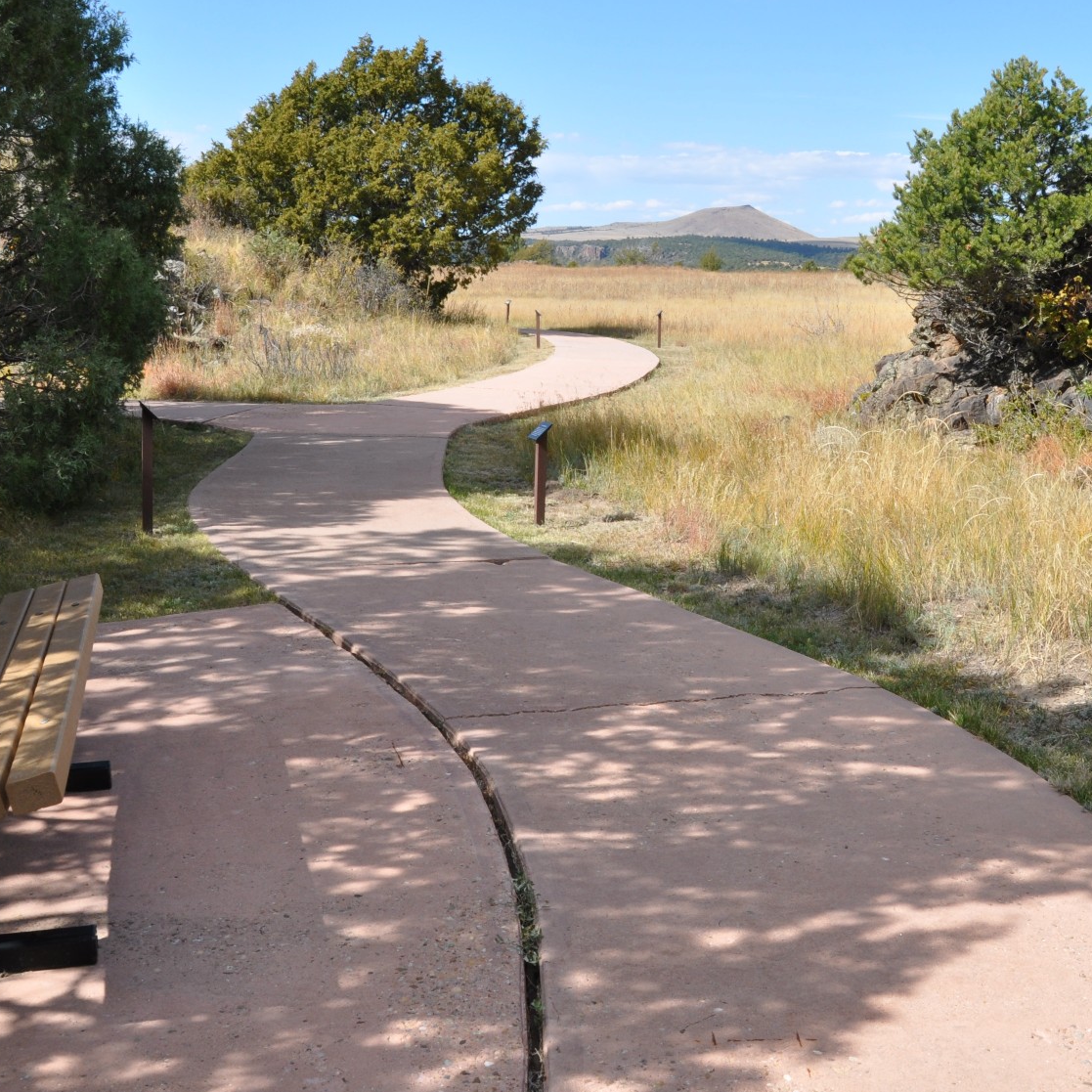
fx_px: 1570
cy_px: 426
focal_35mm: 44
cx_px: 674
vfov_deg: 38.2
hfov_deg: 38.1
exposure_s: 1/160
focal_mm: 18
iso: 200
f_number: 13
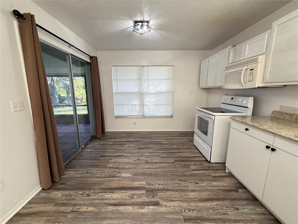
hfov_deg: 102.1
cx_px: 149
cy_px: 112
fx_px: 121
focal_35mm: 14
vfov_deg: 85.7
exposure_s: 1/120
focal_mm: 2.22
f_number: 2.2
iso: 160
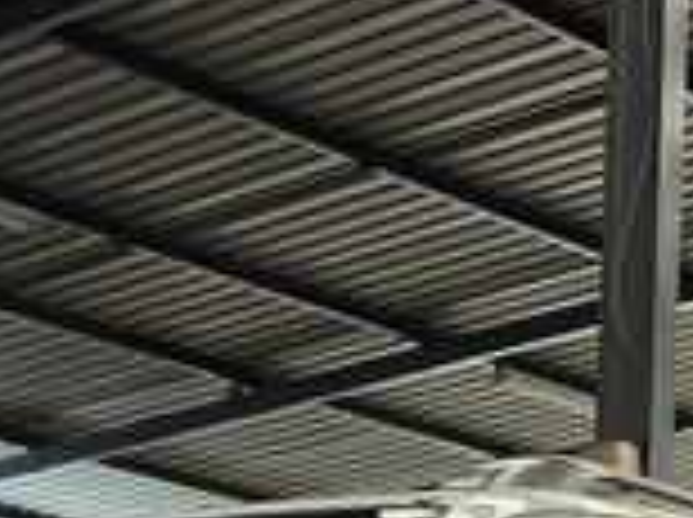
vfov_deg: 9.0
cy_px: 1126
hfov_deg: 12.6
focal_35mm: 153
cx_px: -117
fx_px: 3058
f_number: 1.7
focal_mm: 6.25
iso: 80
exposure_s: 1/2436
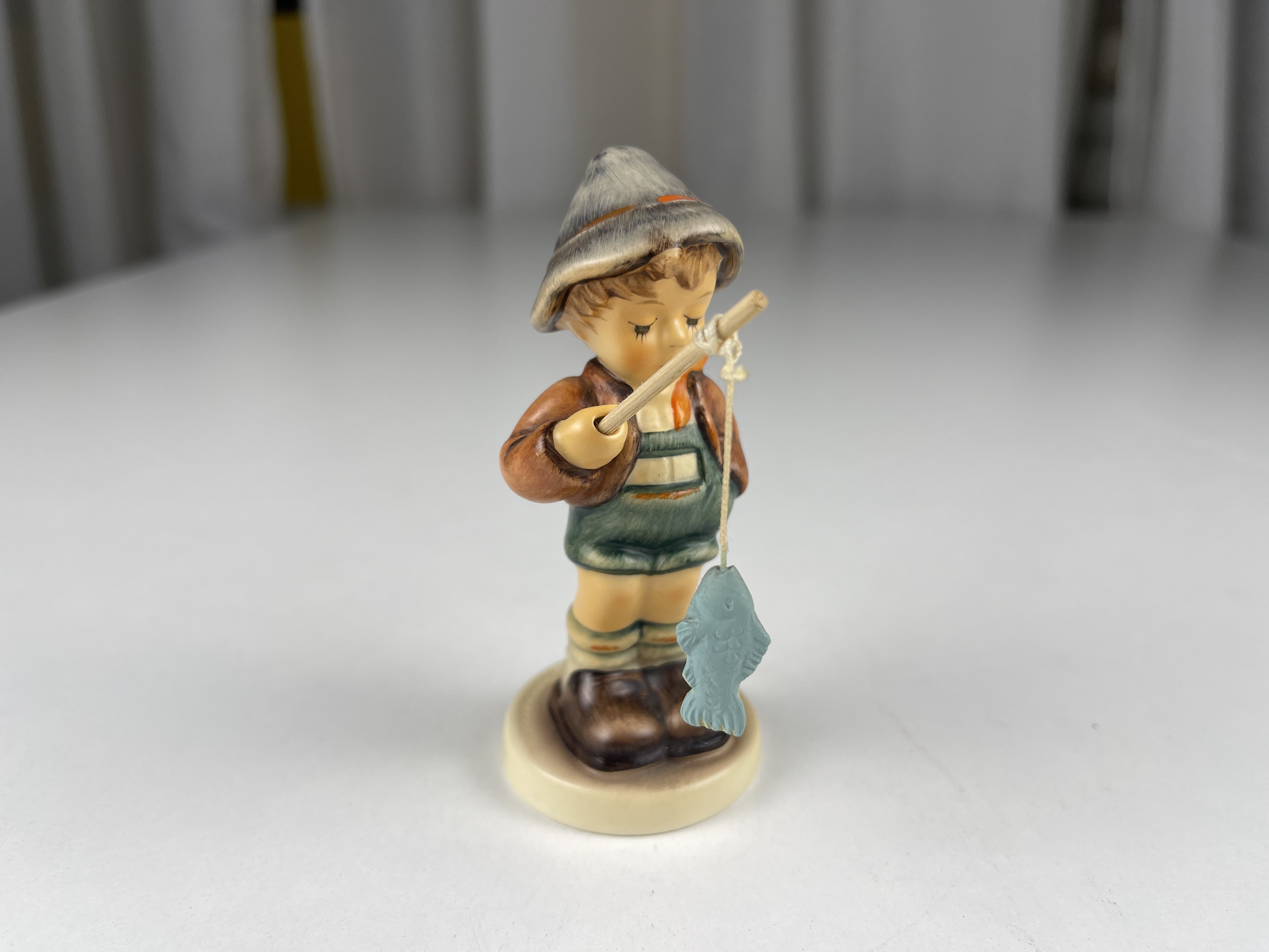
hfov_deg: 69.4
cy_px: 476
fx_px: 916
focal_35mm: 25
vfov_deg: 54.9
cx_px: 634
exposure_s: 1/227
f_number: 1.6
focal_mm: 5.1
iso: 32
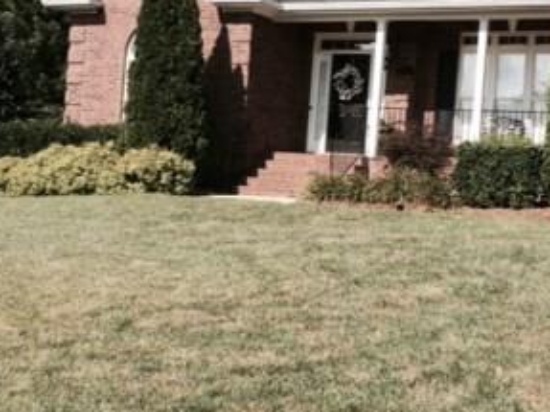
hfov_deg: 28.9
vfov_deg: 21.9
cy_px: 180
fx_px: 1064
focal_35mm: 67
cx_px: 324
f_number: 2.2
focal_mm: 4.12
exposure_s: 1/1786
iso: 32
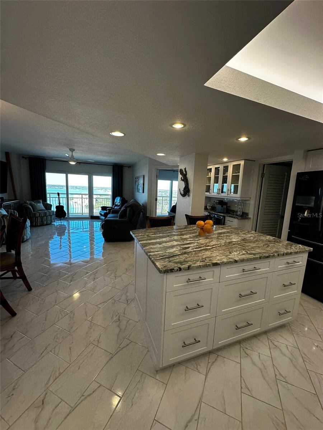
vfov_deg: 102.1
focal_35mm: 14
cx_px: 162
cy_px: 215
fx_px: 174
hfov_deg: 85.7
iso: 64
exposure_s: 1/120
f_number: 2.2
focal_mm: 2.22
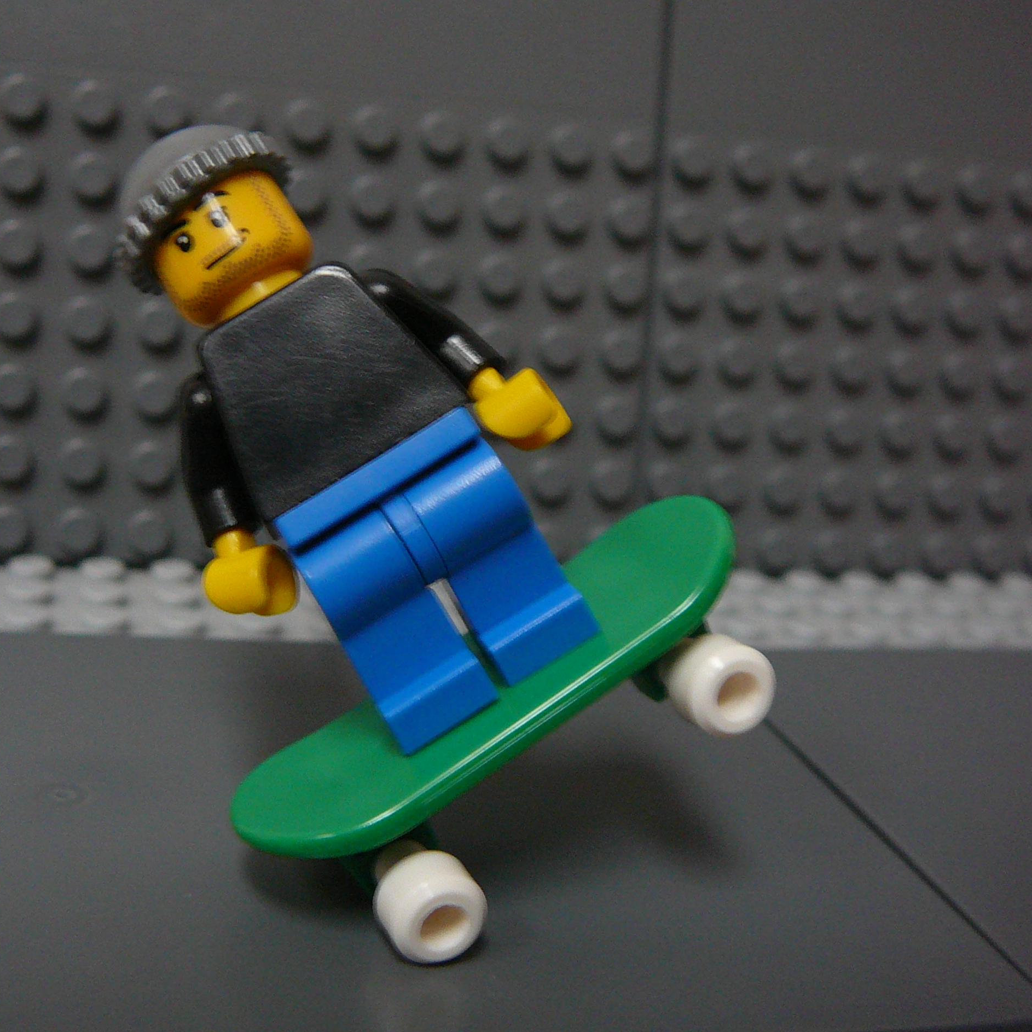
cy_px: 516
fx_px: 1417
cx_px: 404
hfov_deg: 39.8
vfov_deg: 40.0
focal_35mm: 42
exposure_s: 1/8
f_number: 2.8
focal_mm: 5.2
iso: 200
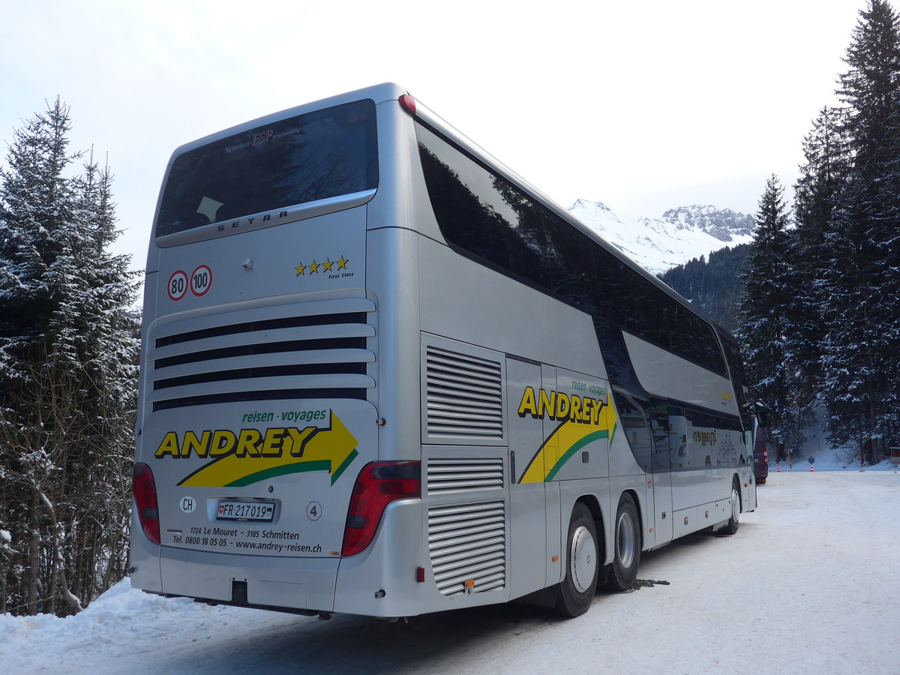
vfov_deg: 48.2
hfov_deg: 61.7
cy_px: 338
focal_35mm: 29
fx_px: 754
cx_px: 450
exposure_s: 1/320
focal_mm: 6
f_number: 2.8
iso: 80
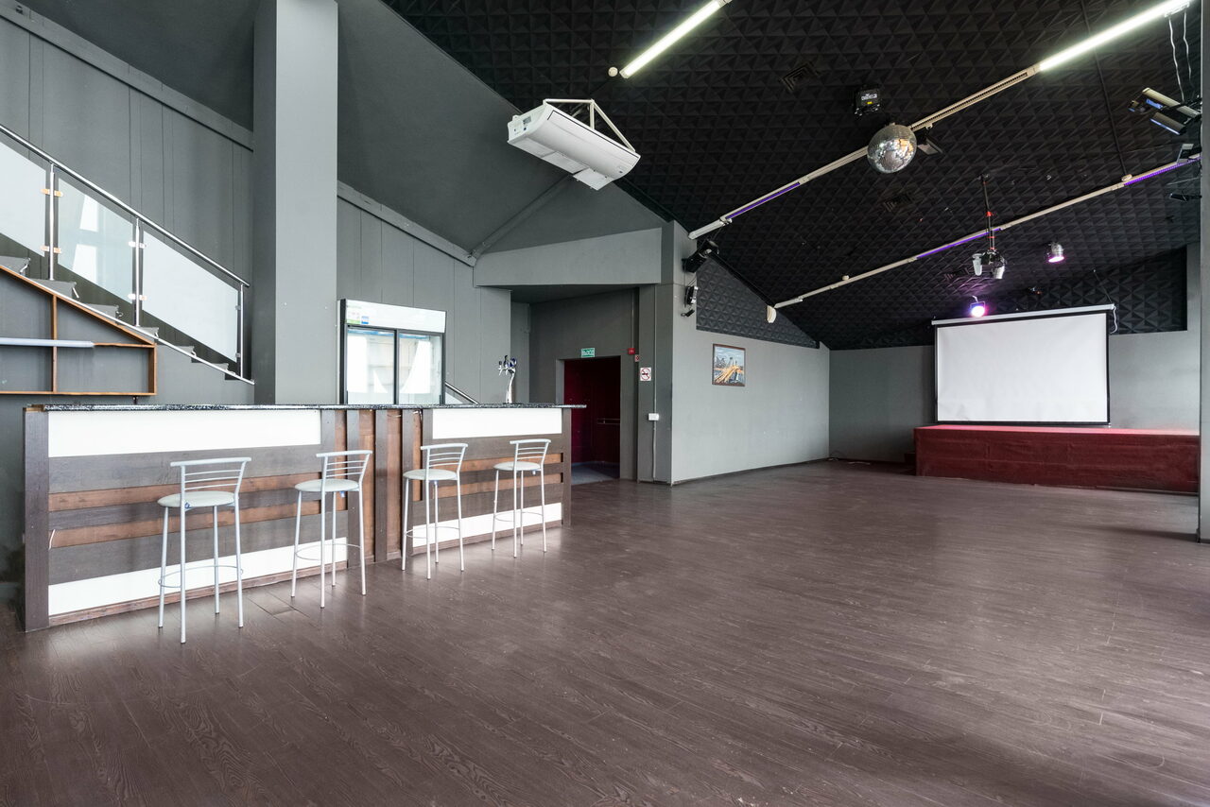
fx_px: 538
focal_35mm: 16
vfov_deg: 73.8
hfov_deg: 96.7
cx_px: 605
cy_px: 404
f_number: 8
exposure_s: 1/20
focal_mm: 16
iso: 2500
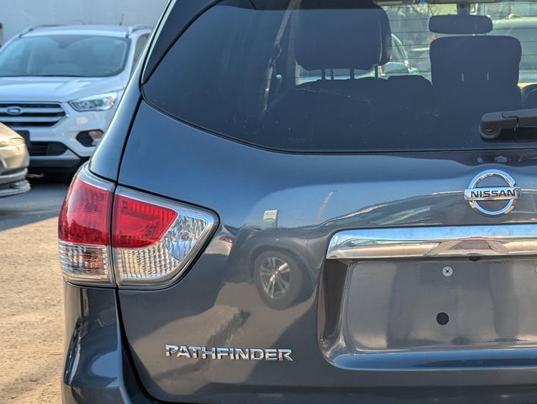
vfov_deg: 17.2
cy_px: 270
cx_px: 453
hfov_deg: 22.3
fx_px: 1336
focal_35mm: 86
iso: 42
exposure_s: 1/986
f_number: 1.85
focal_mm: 6.81
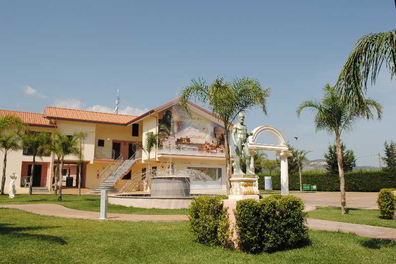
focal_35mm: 28
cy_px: 130
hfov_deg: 65.5
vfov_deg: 46.4
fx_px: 308
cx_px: 204
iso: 100
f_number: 9
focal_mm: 18
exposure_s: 1/320
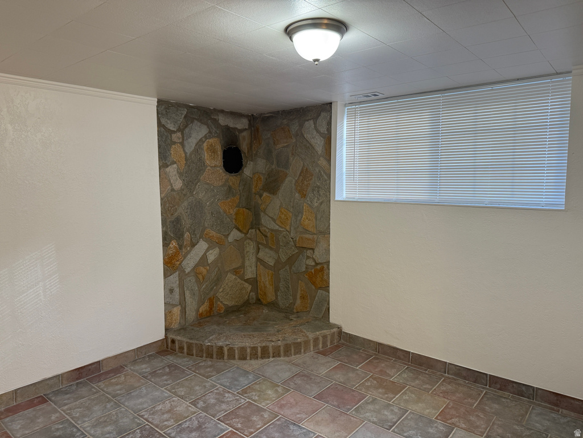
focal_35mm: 24
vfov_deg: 56.8
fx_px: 404
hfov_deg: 71.6
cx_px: 292
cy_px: 219
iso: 125
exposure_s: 1/120
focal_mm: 6.76
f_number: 1.78
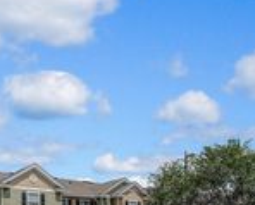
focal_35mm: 38
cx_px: 31
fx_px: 287
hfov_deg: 44.1
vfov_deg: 33.2
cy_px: 237
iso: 100
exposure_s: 1/1250
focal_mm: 12
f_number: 5.6
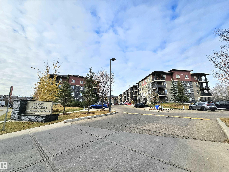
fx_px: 86
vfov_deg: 89.9
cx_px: 114
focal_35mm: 13
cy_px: 86
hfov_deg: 106.2
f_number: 2.2
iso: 50
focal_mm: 2.2
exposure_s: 1/2000
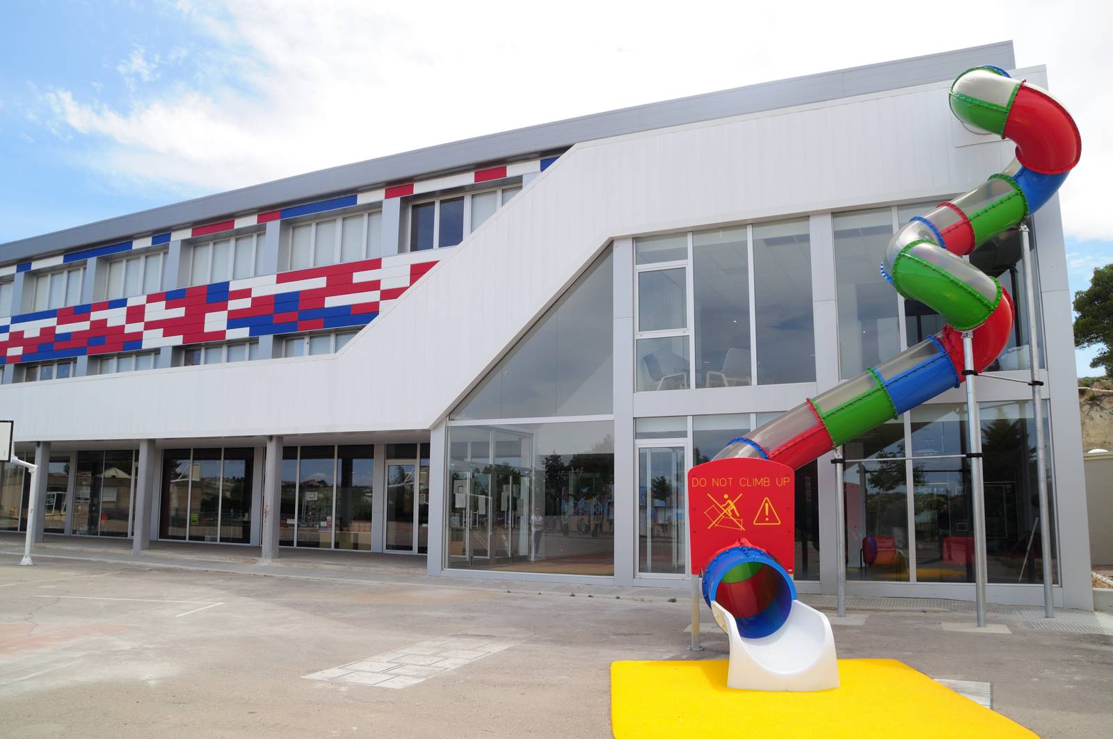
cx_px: 556
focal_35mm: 27
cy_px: 370
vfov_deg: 47.8
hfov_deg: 67.4
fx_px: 834
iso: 200
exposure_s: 1/400
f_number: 10
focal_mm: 18
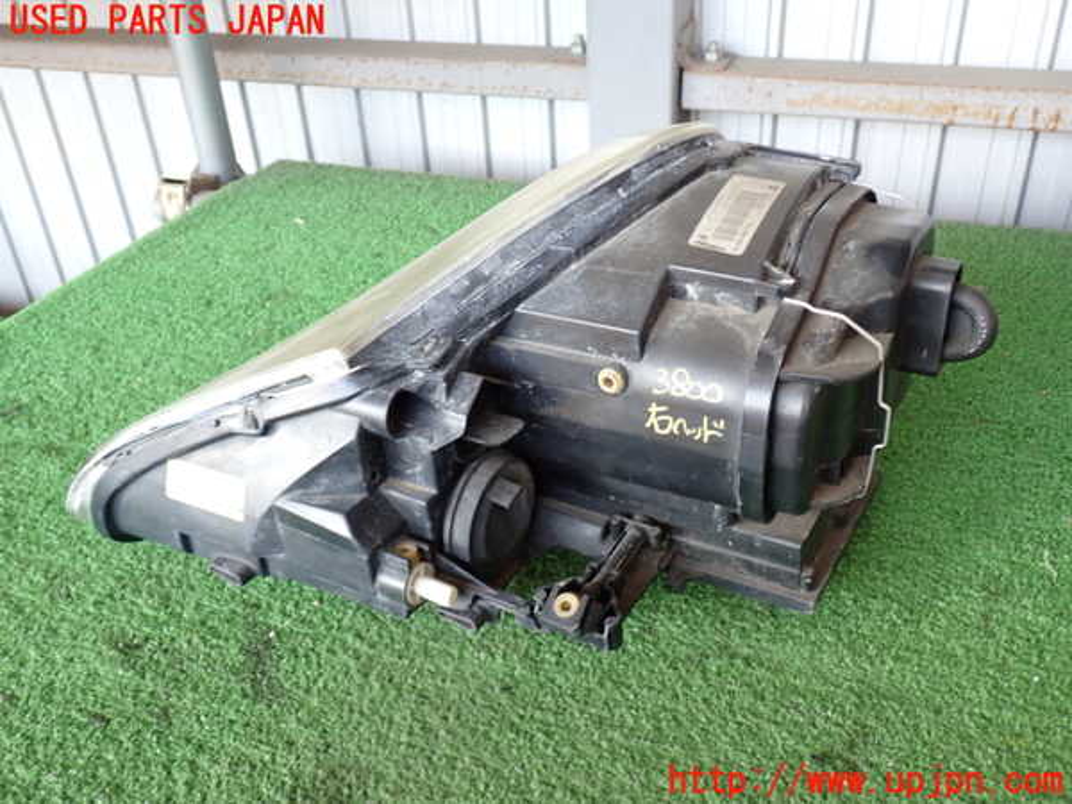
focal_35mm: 32
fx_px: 991
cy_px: 402
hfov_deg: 56.8
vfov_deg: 44.2
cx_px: 536
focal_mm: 5.79
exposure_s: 1/60
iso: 125
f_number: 2.4
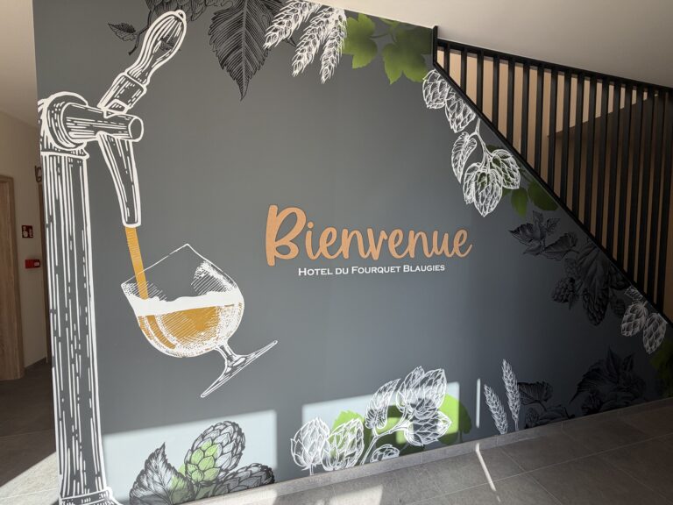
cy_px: 252
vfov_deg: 85.7
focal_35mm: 14
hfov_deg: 102.1
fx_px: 272
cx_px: 336
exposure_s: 1/138
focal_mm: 2.22
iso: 40
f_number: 2.2
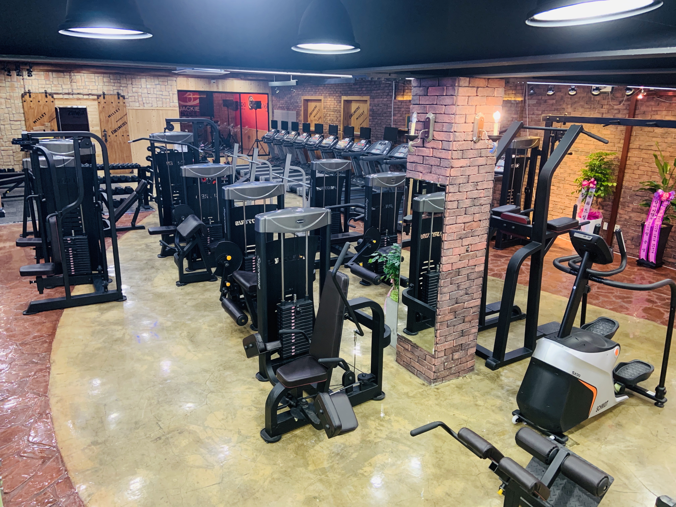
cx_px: 338
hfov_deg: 67.3
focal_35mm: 26
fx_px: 508
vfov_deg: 53.1
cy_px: 254
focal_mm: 4.25
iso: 250
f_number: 1.8
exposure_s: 1/40
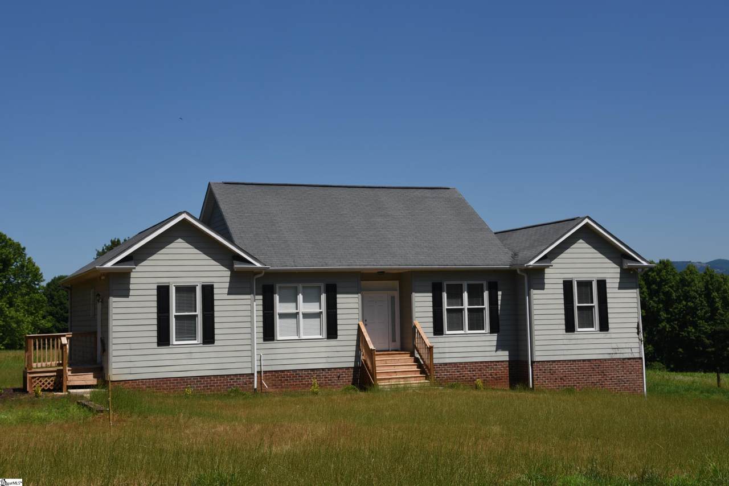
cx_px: 364
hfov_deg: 39.6
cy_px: 243
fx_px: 1013
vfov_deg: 27.0
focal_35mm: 50
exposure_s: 1/320
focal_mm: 50
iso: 100
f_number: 9
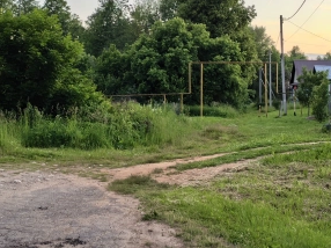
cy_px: 82
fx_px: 564
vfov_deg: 24.7
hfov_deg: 32.7
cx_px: 146
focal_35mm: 59
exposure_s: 1/59.2
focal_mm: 5.52
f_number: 1.9
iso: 80
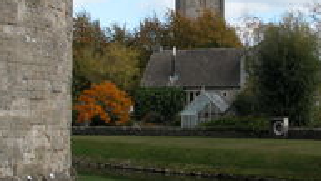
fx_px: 673
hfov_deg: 26.8
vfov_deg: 15.3
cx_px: 141
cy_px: 66
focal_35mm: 79
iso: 100
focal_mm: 8.9
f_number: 5.6
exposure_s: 1/200
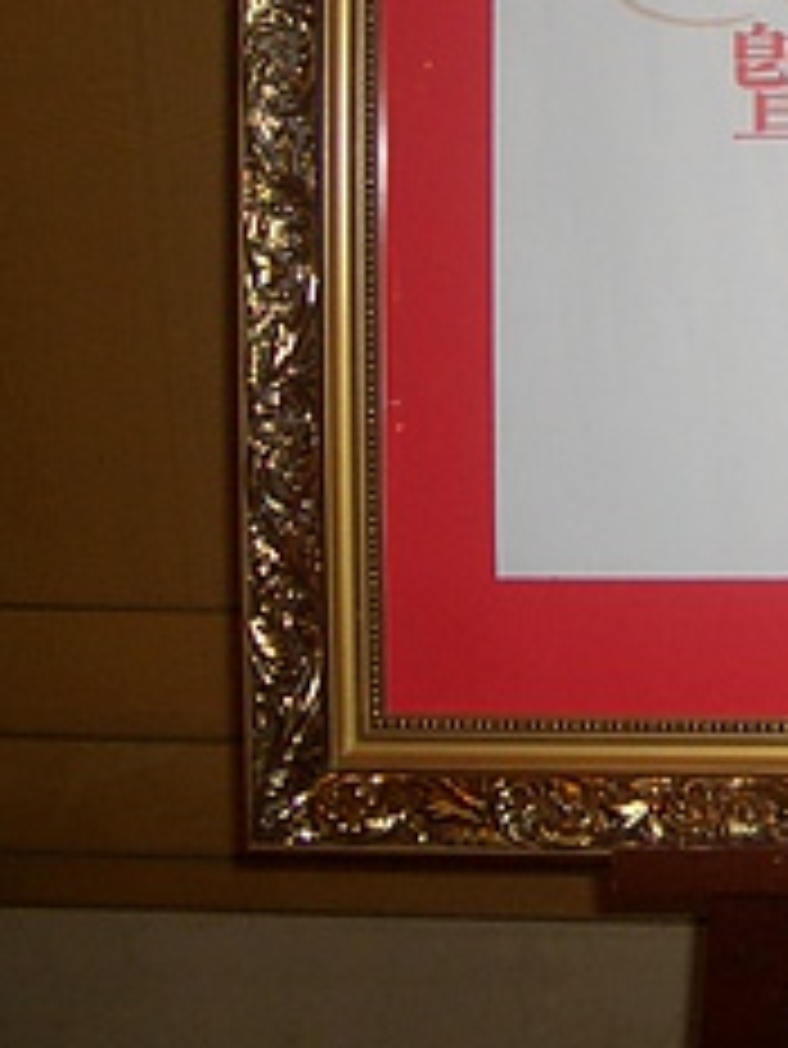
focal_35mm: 90
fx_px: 2729
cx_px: 1198
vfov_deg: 21.4
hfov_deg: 15.2
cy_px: 148
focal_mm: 5.8
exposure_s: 1/60
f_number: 2.6
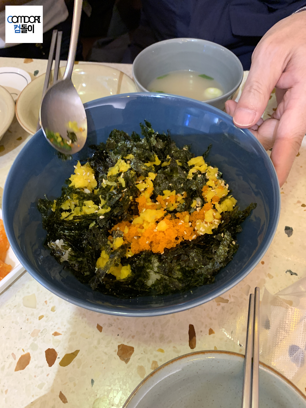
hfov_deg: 53.1
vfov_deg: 67.3
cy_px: 204
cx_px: 153
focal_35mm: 26
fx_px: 306
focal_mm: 4.25
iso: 320
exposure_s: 1/40
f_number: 1.8
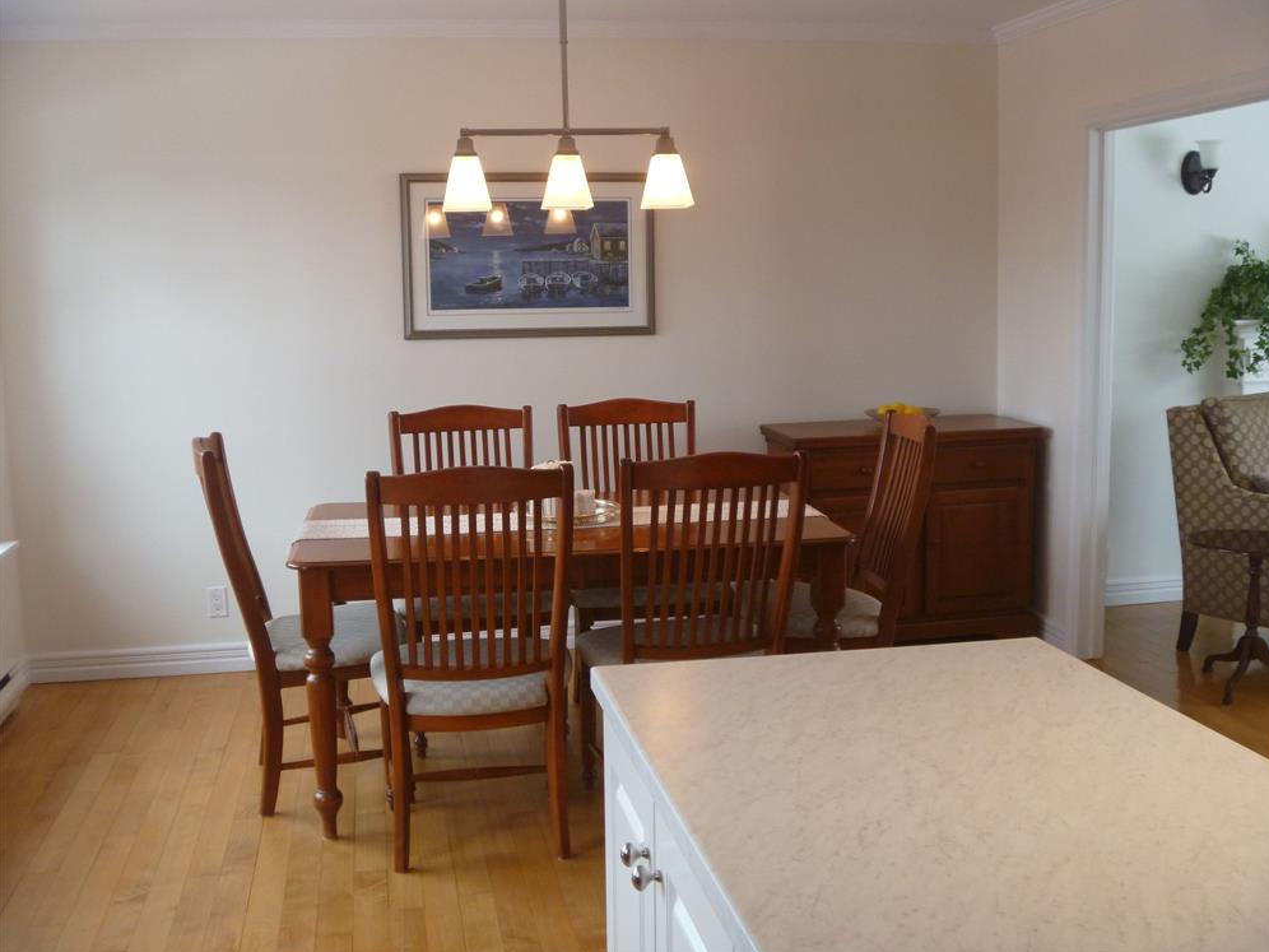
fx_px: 1320
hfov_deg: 51.3
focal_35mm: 36
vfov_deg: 39.7
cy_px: 466
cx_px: 650
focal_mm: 6.3
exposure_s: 1/30
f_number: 3.5
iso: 200
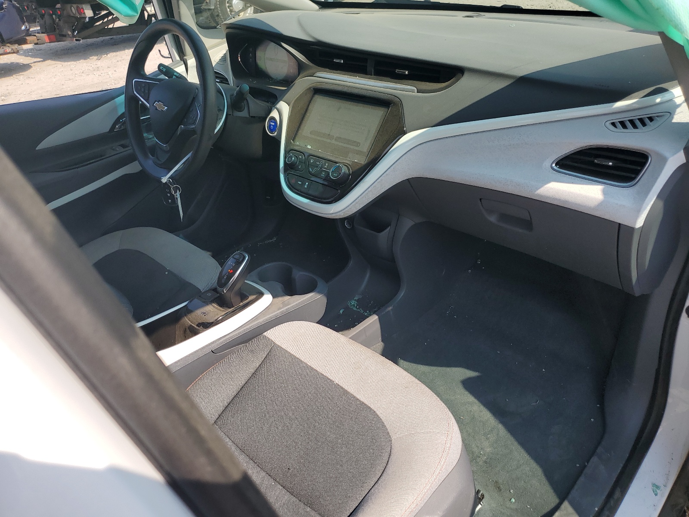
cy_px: 258
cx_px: 344
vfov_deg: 53.1
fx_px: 518
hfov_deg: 67.3
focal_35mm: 26
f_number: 1.5
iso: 50
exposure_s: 1/2000
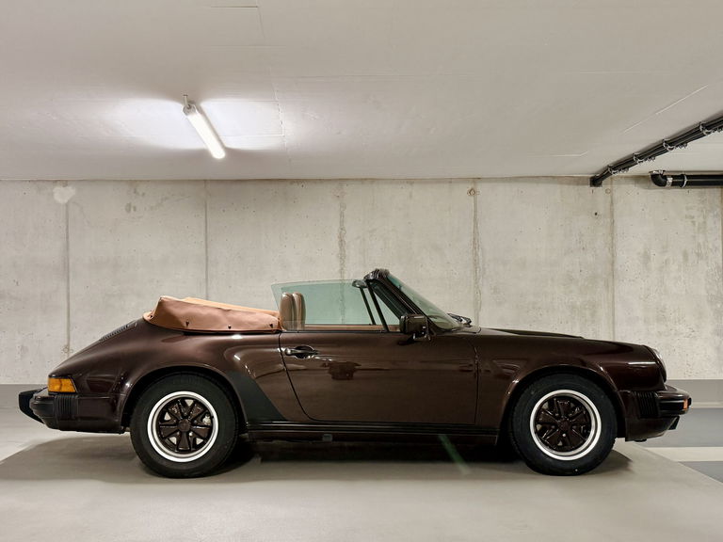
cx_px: 362
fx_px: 501
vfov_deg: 56.8
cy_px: 271
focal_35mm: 24
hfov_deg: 71.6
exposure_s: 1/100
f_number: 1.78
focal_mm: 6.76
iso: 320
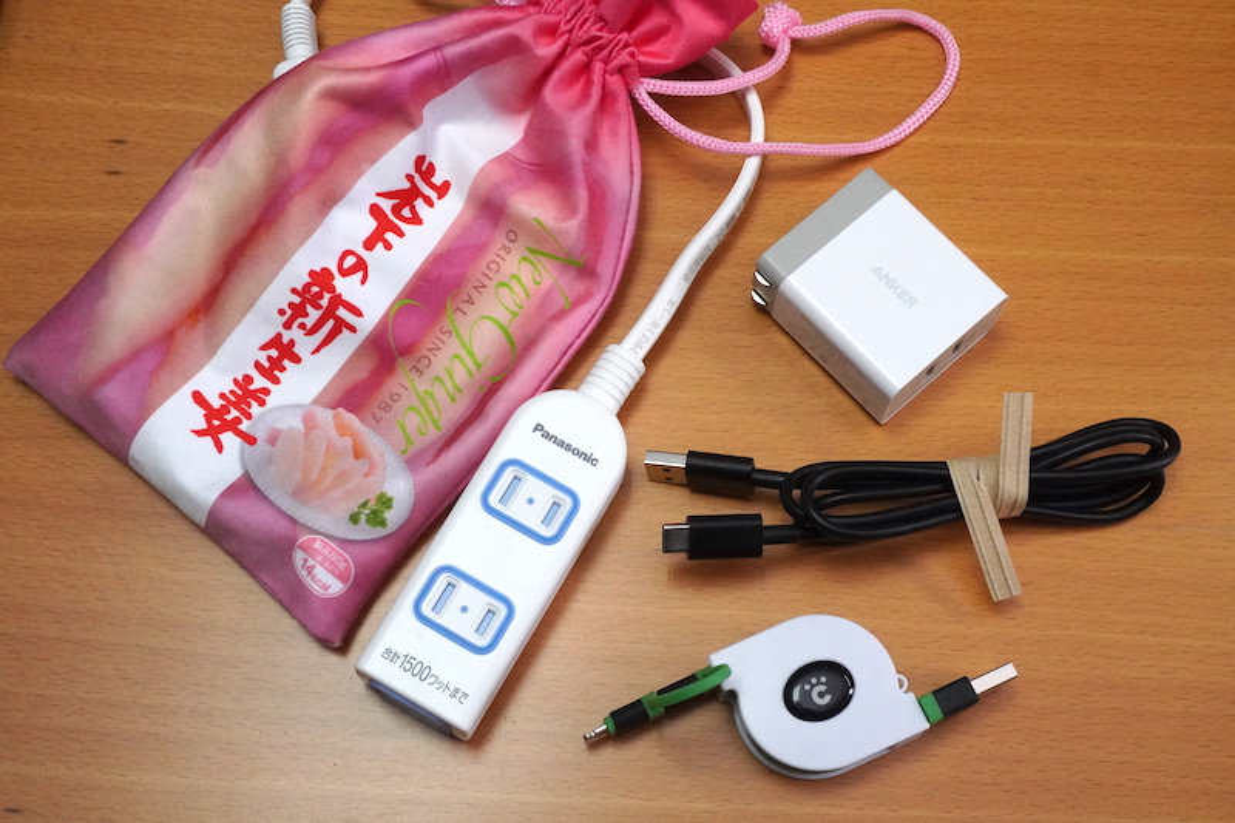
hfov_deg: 43.6
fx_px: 1543
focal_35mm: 45
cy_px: 412
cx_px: 618
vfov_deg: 29.9
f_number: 13
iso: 5000
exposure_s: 1/160
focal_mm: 30
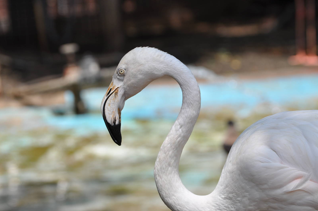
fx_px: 1663
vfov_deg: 7.3
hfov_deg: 10.9
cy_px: 106
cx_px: 159
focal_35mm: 189
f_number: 6.3
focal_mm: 125
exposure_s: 1/640
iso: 200
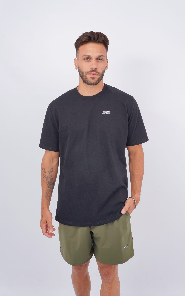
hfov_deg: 31.2
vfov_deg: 48.2
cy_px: 148
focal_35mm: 41
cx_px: 92
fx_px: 331
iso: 160
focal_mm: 40
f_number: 14
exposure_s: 1/125
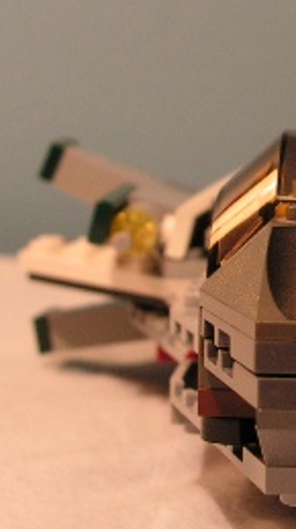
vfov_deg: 19.5
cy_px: 251
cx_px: 363
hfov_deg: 10.8
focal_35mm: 110
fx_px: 1540
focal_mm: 8.6
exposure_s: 1/60
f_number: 3.2
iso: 125
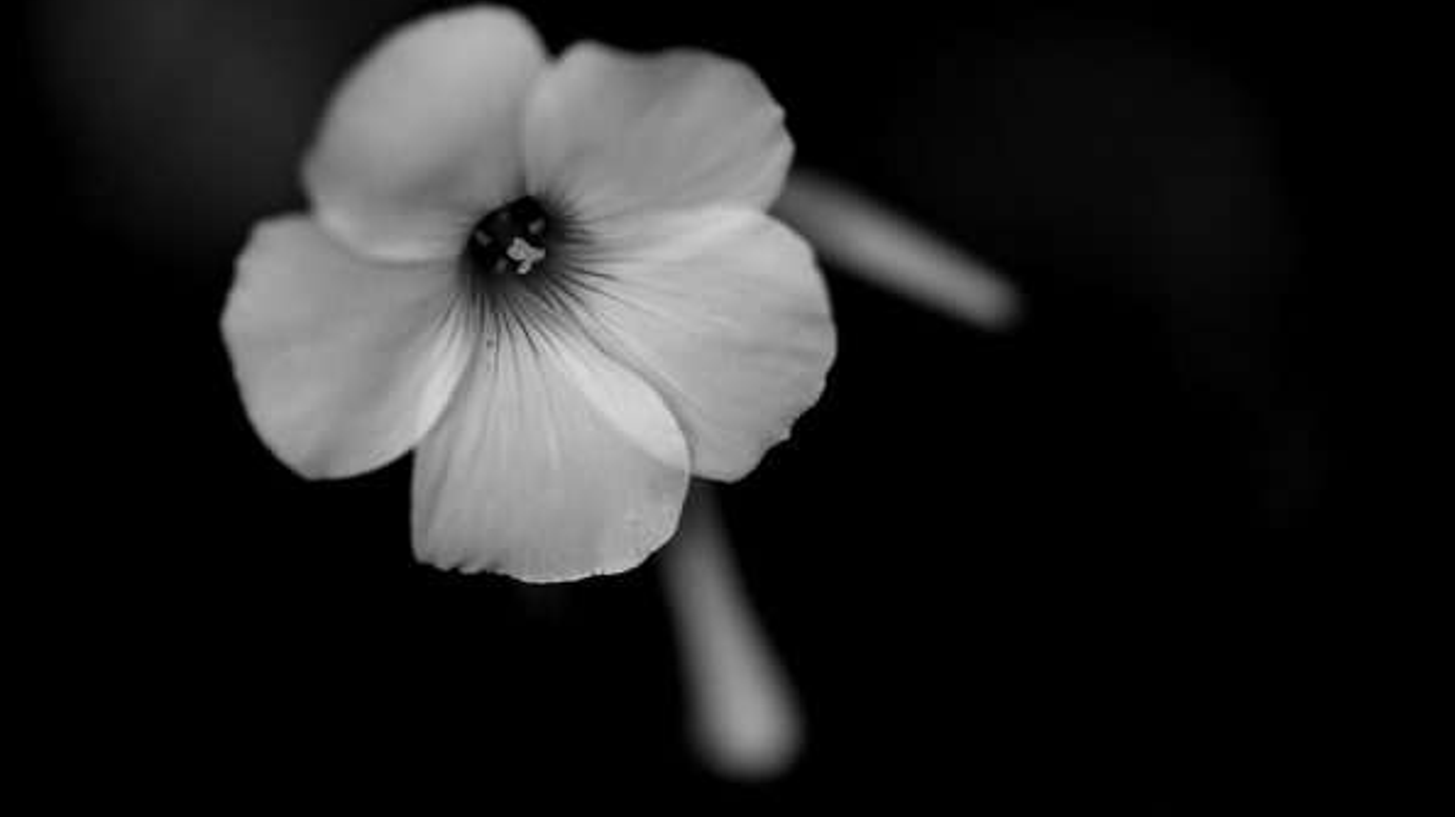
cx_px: 731
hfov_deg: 19.3
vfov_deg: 10.9
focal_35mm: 111
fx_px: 4280
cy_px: 333
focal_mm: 105
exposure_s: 1/500
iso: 100
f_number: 5
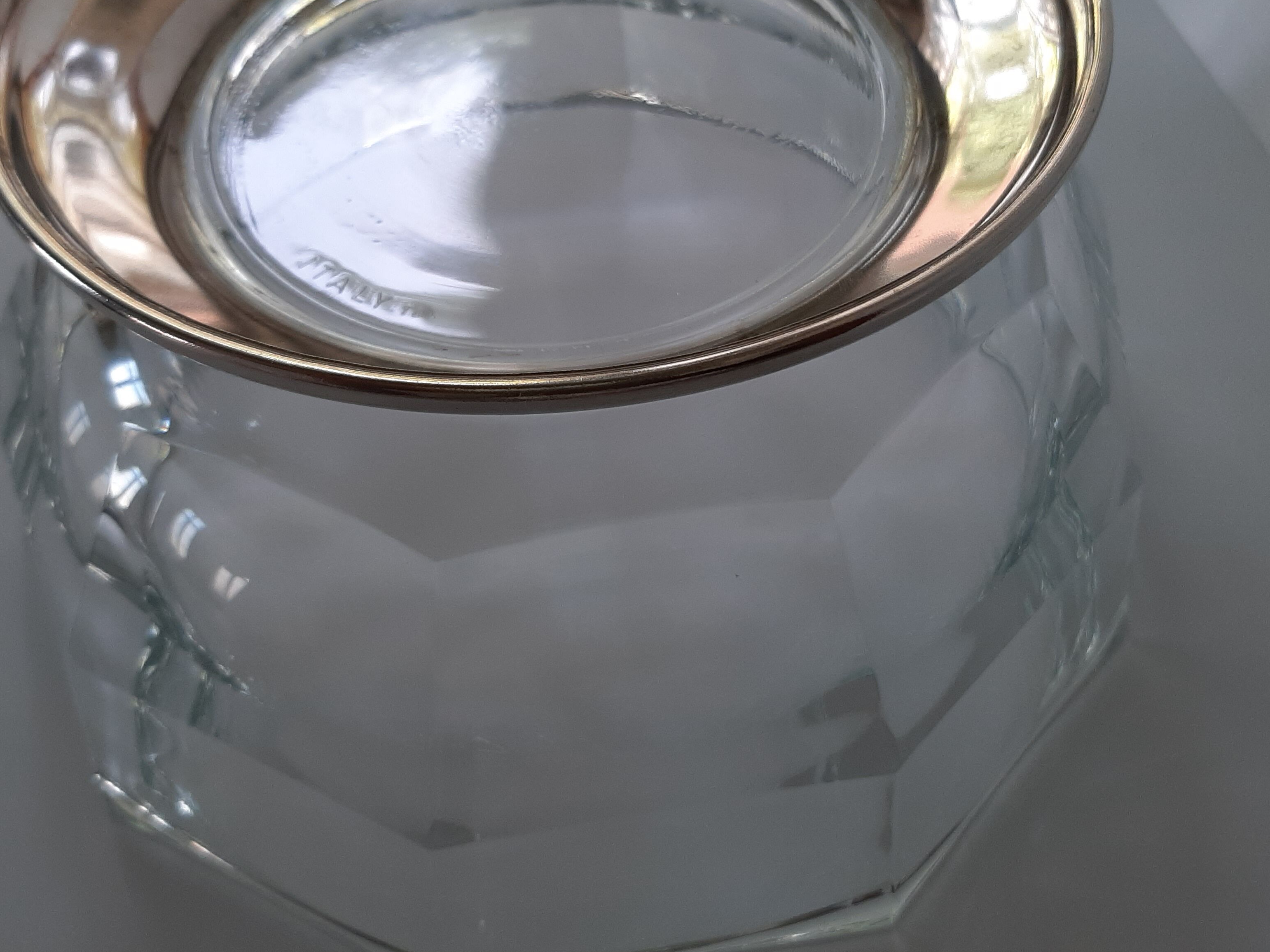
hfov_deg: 53.9
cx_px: 573
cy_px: 342
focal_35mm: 34
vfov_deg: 41.4
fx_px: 1247
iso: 64
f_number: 1.7
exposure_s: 1/100
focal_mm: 3.93
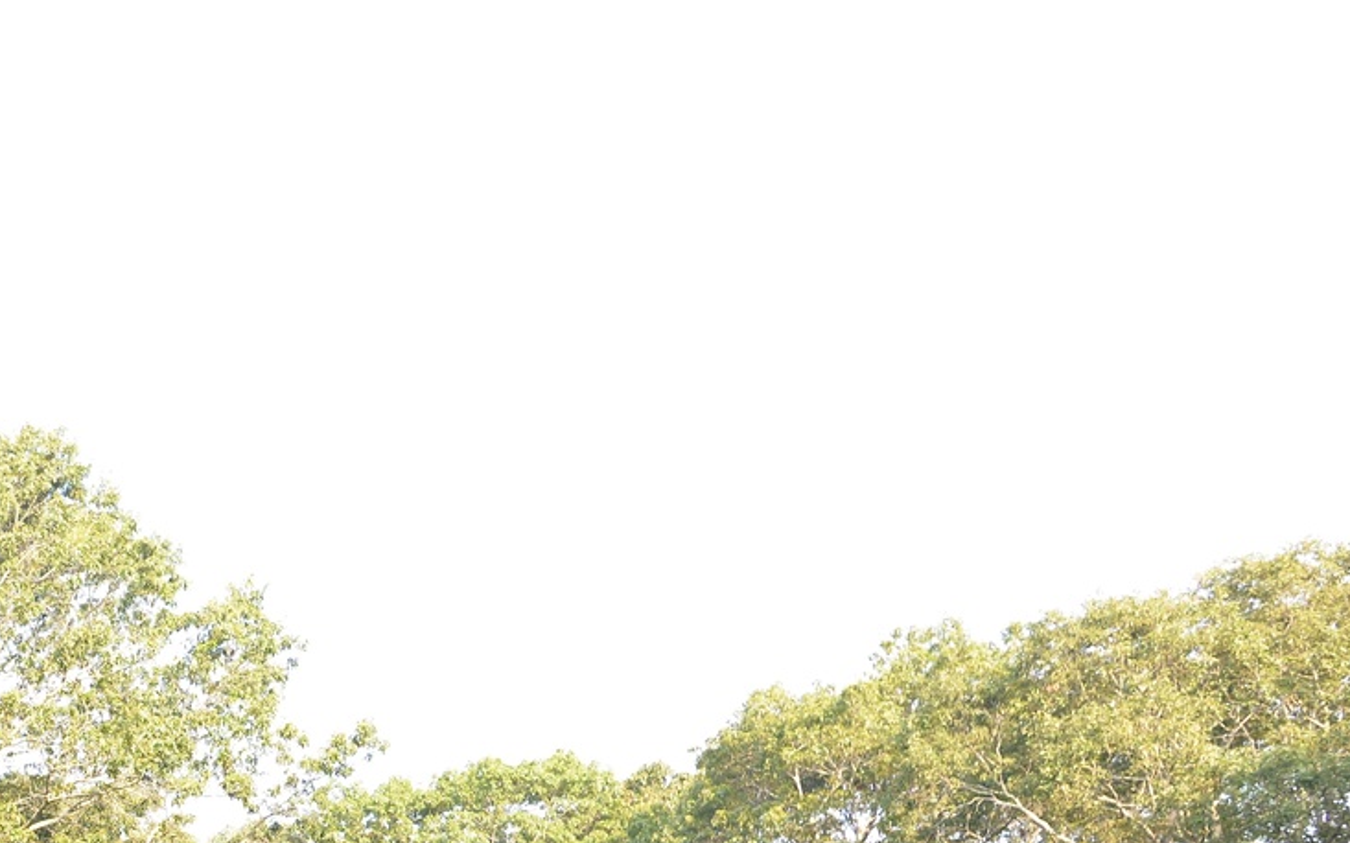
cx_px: -252
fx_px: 1839
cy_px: 1022
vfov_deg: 23.5
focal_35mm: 50
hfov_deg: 33.2
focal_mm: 20
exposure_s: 1/200
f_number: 3.5
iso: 180
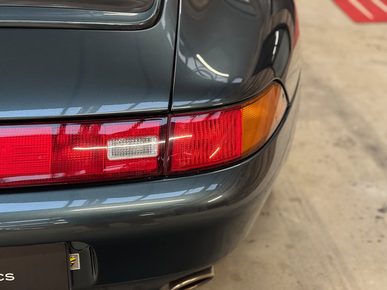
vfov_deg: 30.3
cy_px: 145
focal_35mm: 48
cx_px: 194
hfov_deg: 39.7
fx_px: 537
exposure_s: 1/33
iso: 250
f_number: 1.78
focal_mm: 6.76
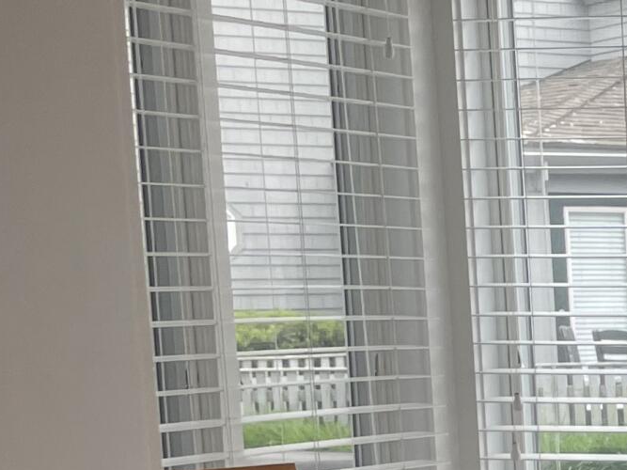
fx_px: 2119
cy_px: 546
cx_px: 1299
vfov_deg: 12.4
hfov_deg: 13.9
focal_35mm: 117
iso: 32
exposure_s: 1/140
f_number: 1.6
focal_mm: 4.2
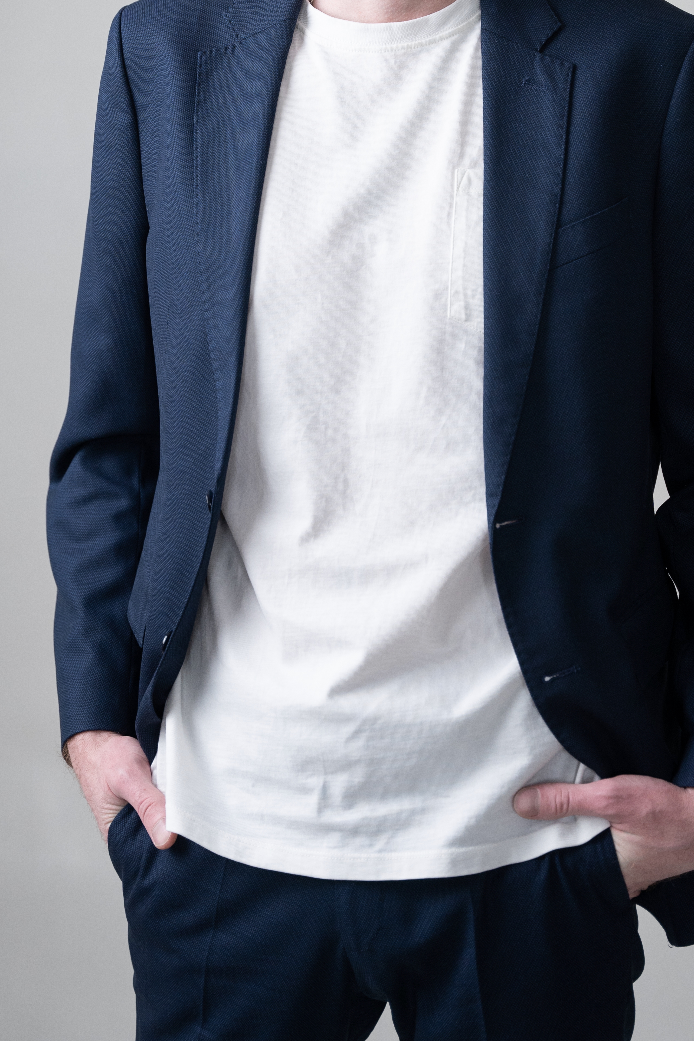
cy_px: 265
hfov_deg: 17.2
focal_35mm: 79
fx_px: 2287
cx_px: 423
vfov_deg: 25.4
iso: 320
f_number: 2.8
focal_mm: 50.7
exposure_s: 1/160
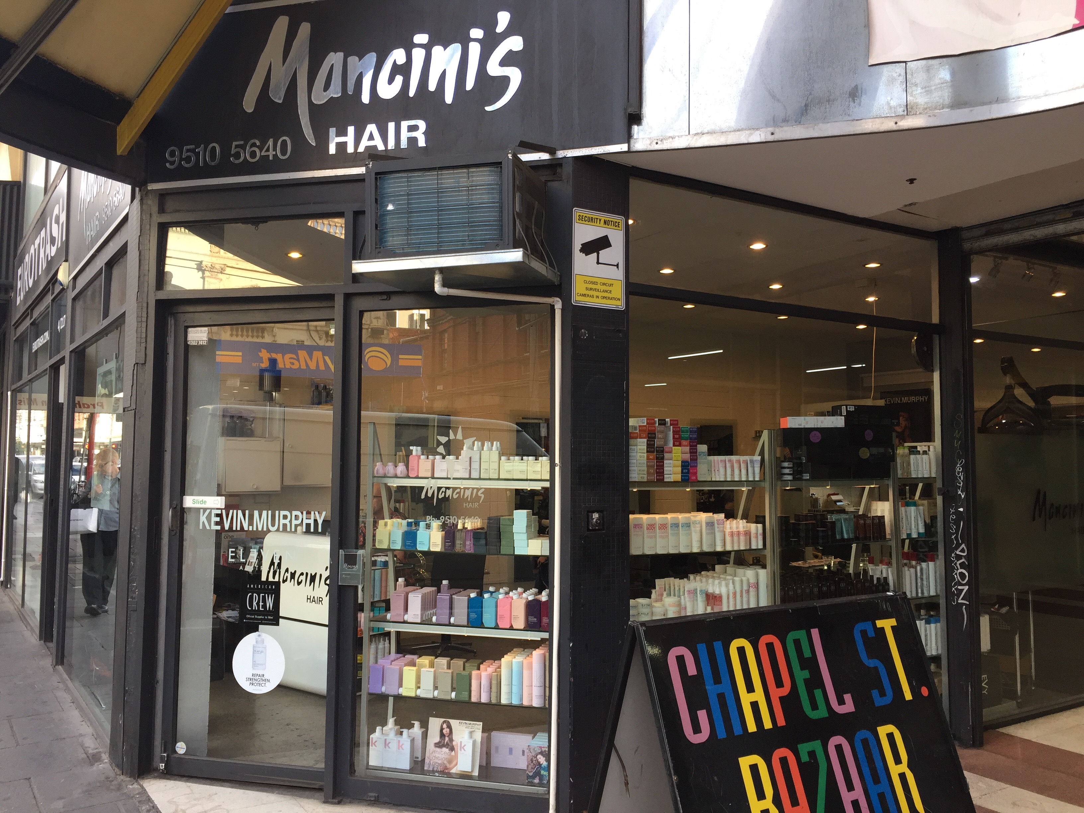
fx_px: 908
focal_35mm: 29
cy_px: 406
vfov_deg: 48.2
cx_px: 542
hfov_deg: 61.7
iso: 40
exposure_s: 1/100
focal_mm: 4.15
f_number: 2.2
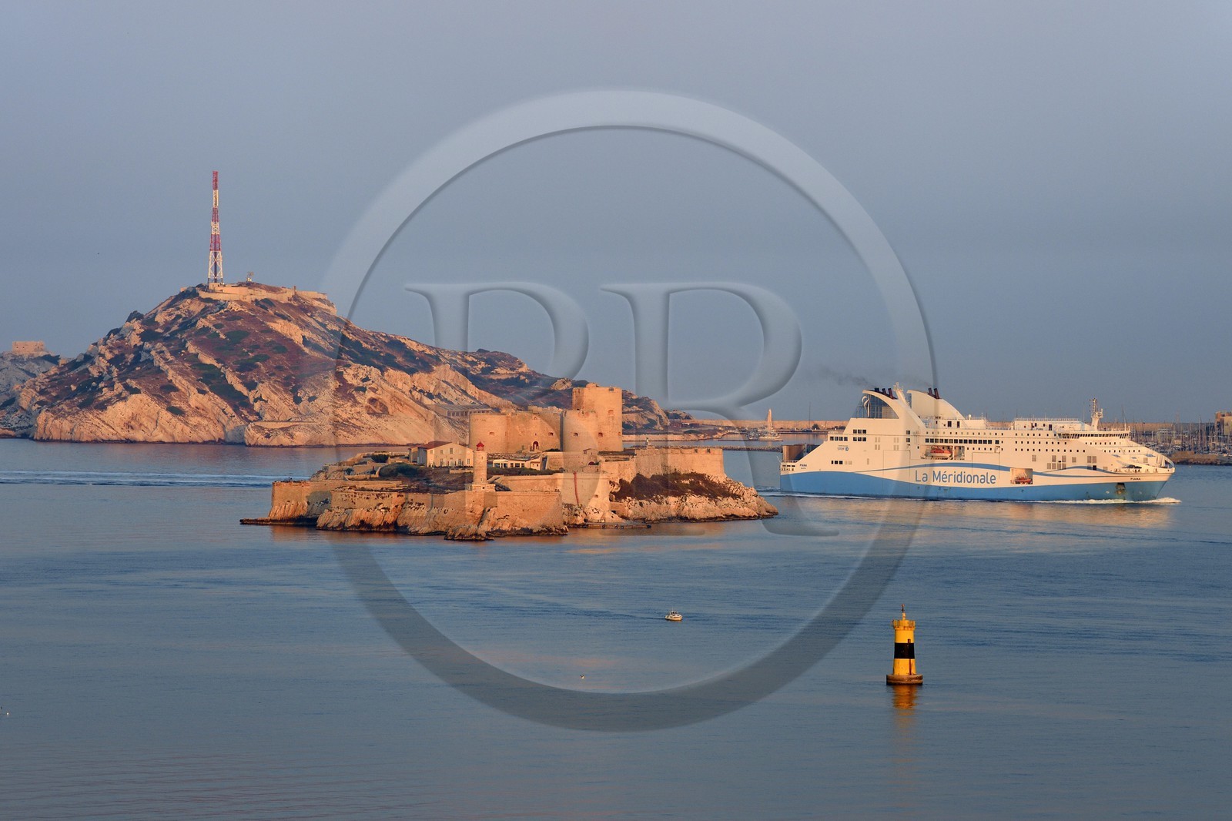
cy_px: 410
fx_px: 6843
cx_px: 616
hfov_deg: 10.3
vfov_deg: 6.9
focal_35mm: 200
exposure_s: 1/320
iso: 250
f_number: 8
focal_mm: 200
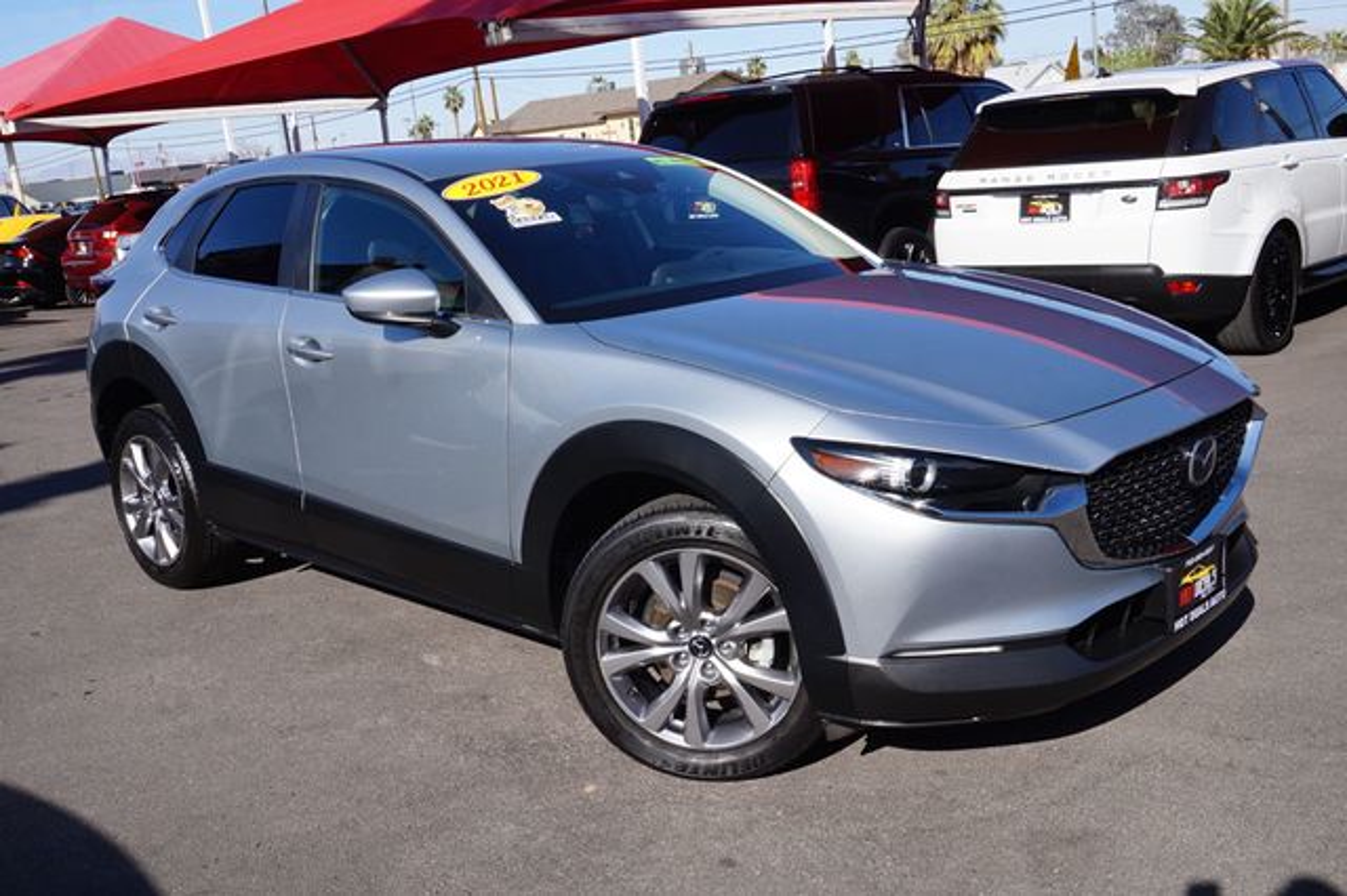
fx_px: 1346
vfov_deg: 36.8
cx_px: 674
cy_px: 448
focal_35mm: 36
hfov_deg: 53.2
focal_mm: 24
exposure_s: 1/80
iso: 100
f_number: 14
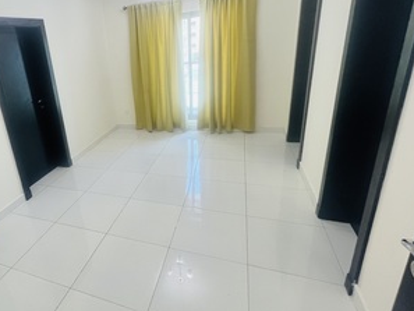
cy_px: 133
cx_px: 122
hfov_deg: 77.7
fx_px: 239
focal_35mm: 20
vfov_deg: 65.7
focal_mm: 1.57
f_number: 1.8
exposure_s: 1/100
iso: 250
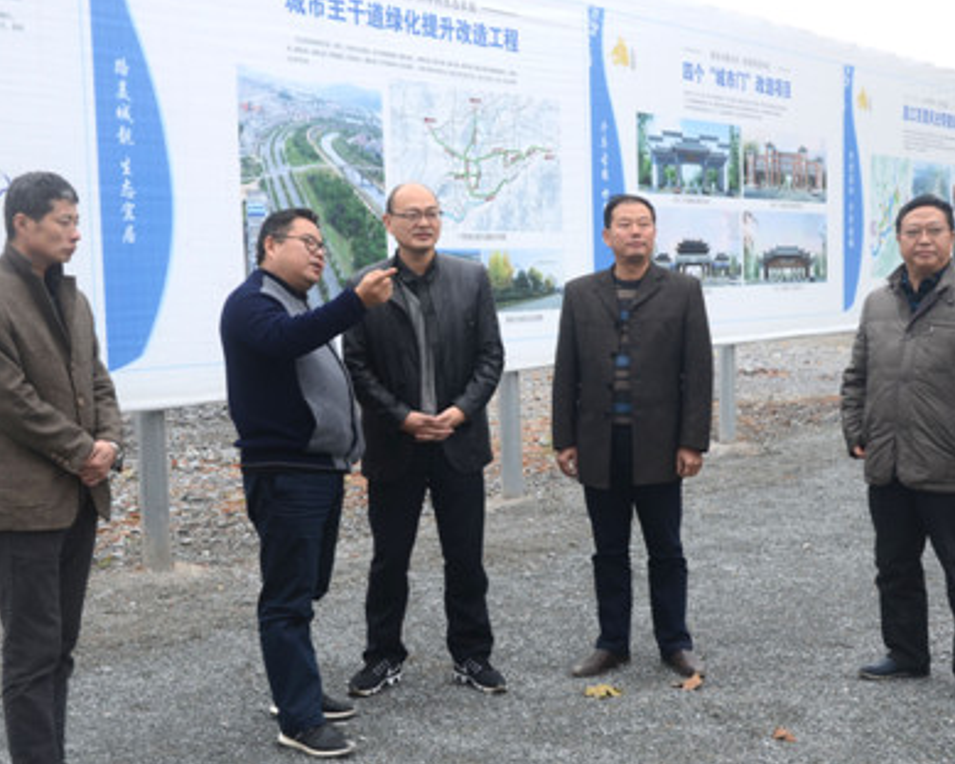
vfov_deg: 30.4
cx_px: 452
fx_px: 1403
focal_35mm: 50
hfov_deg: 37.6
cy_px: 376
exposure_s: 1/160
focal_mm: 25
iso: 200
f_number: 6.3
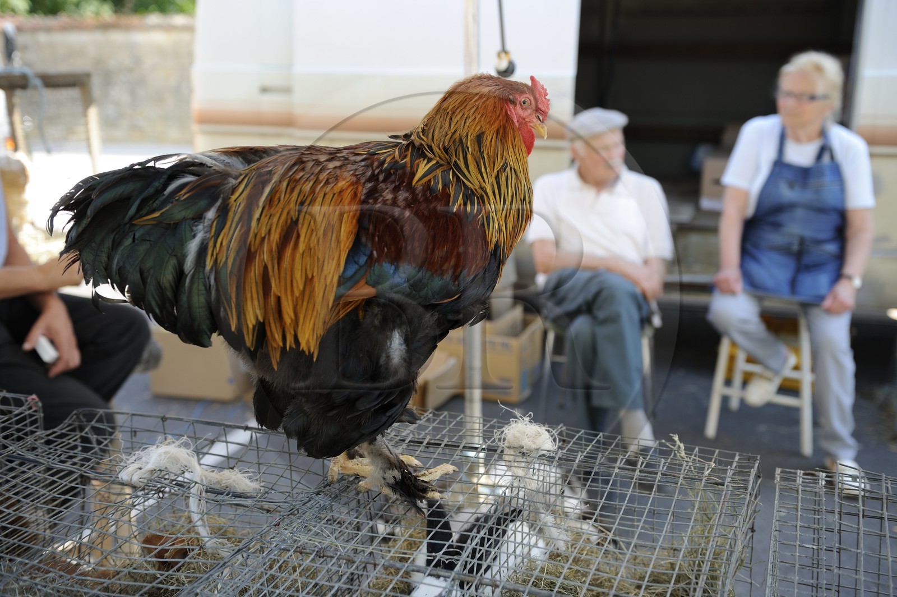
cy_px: 298
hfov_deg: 50.7
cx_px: 448
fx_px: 946
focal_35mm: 38
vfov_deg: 35.0
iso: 200
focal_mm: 38
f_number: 3.2
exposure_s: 1/200
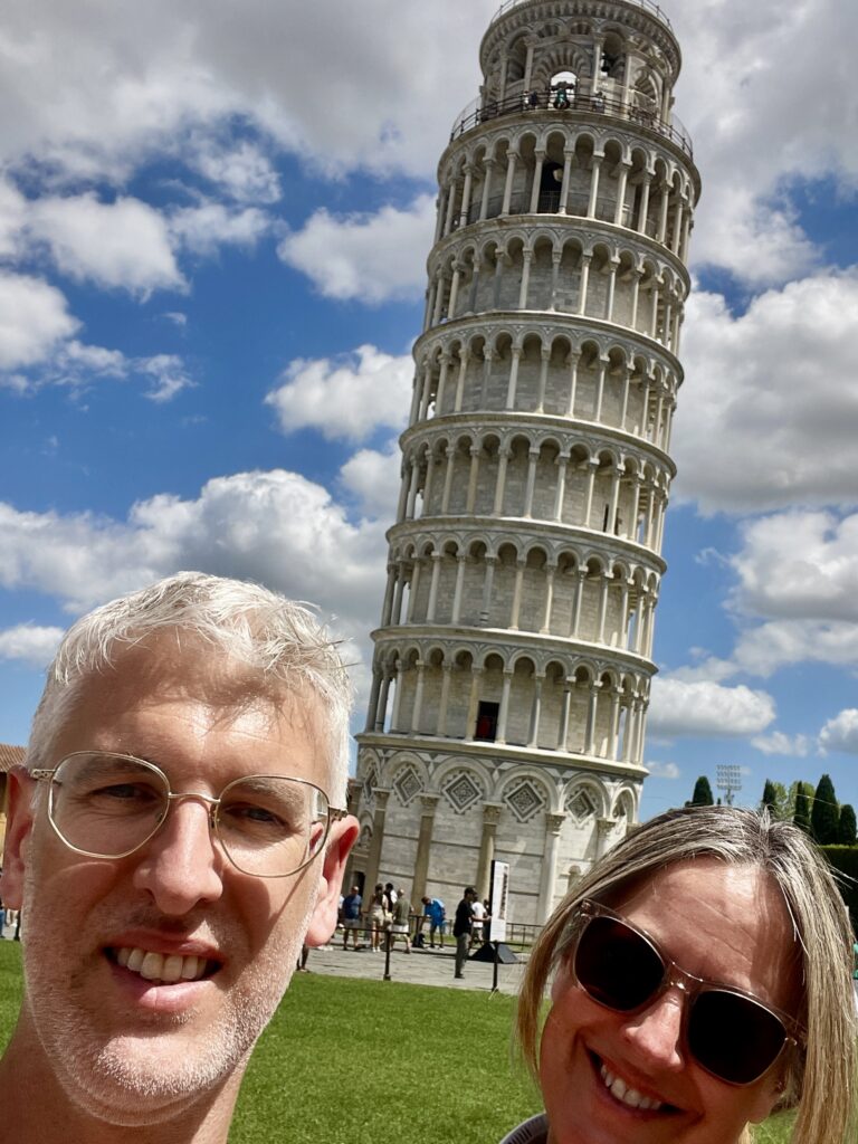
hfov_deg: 46.8
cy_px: 572
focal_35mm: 30
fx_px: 991
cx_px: 429
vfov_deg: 60.0
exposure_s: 1/2342
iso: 32
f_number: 2.2
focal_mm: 2.71
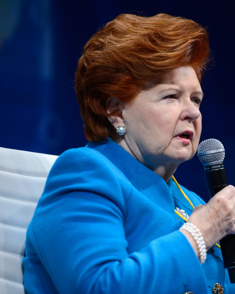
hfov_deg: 5.5
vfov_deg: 6.9
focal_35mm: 282
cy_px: 147
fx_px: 2452
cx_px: 156
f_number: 2.8
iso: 640
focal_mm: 200
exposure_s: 1/500
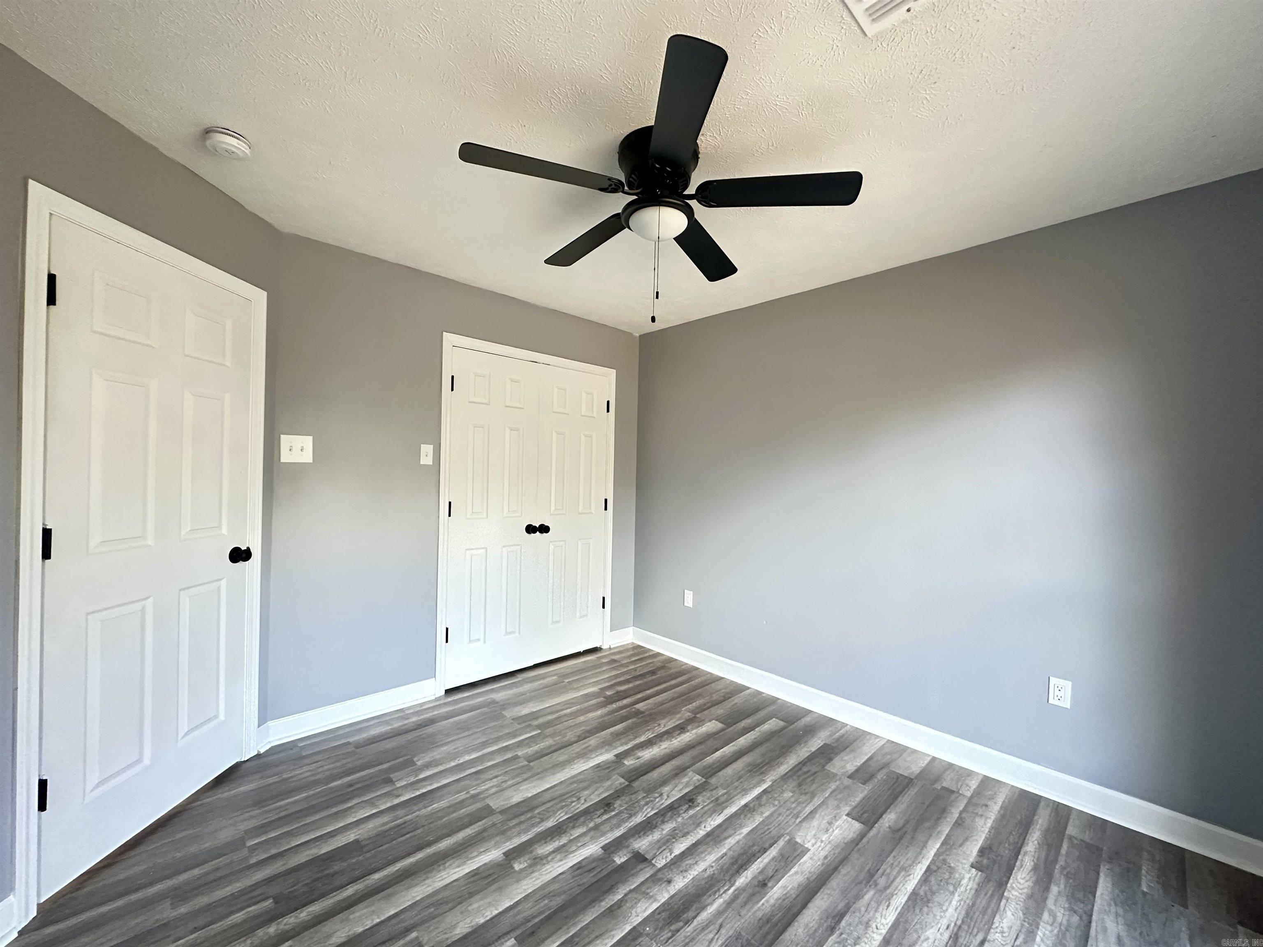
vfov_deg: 85.7
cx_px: 632
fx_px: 511
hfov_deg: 102.1
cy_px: 474
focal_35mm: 14
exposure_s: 1/60
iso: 500
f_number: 2.2
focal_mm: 2.22
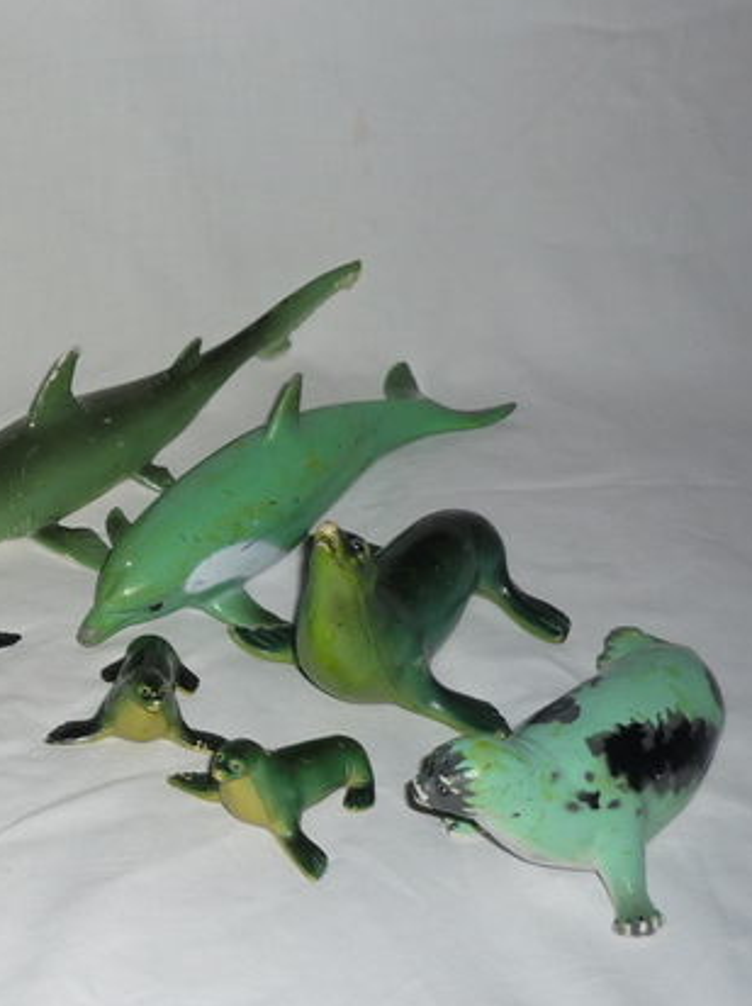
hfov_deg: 21.2
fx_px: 1857
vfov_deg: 30.3
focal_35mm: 64
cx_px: -168
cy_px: 536
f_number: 2.8
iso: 100
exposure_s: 1/30
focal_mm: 5.5
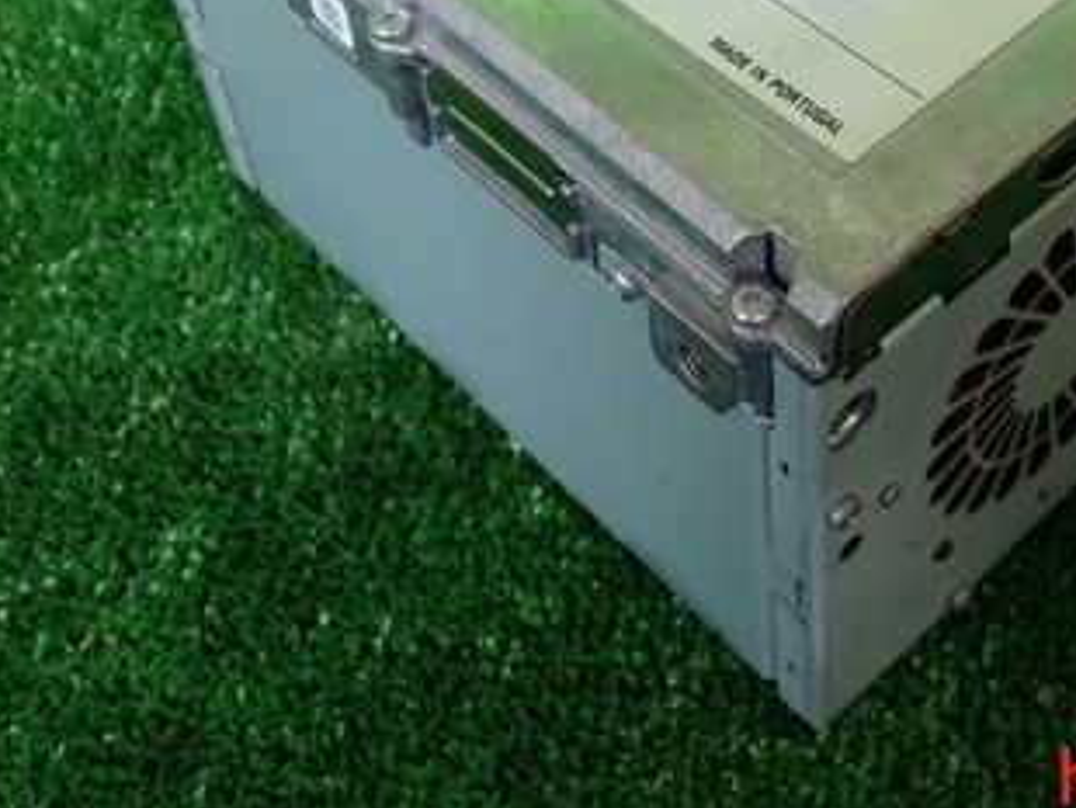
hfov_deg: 32.6
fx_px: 1804
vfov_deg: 24.4
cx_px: 802
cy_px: 45
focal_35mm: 58
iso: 100
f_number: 3.2
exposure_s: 1/125
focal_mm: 5.4
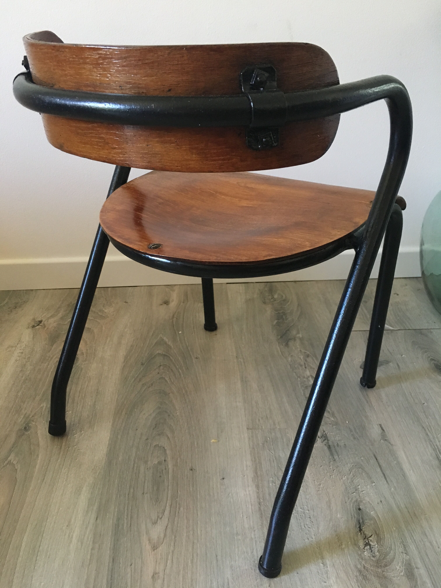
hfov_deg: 48.2
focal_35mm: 29
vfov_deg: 61.7
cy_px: 294
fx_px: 493
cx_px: 220
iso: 250
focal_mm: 4.15
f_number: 2.2
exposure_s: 1/33
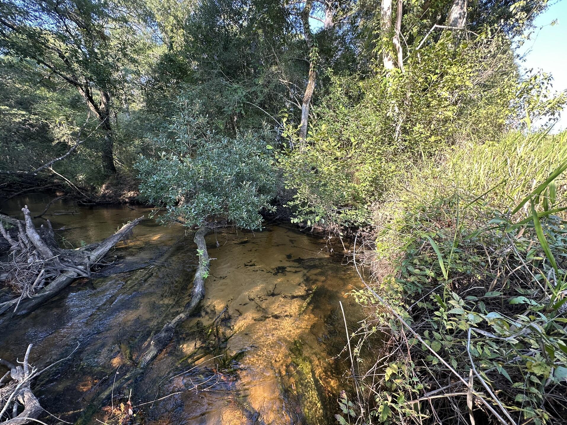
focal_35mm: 15
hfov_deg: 98.2
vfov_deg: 81.7
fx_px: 246
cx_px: 280
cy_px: 227
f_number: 2.2
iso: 50
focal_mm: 2.22
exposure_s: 1/99
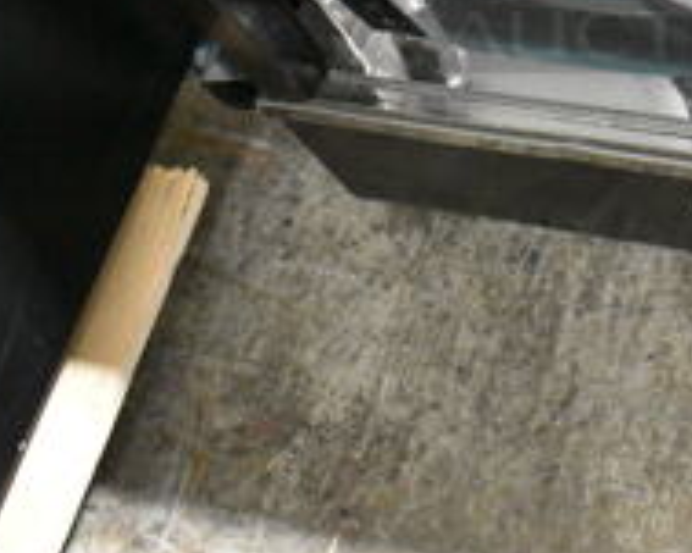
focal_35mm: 96
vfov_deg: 15.5
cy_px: -121
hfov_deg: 19.0
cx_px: 827
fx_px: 1955
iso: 6400
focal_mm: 21
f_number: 4.5
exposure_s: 1/80
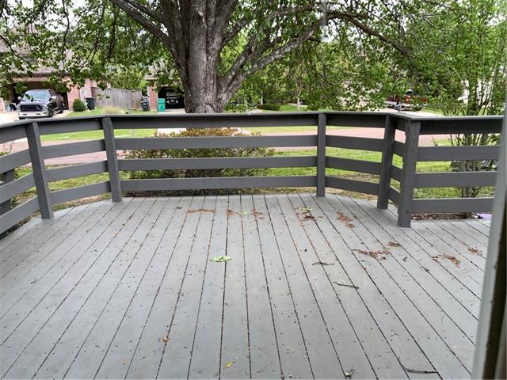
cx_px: 254
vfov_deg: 48.2
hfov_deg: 61.7
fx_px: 425
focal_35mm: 29
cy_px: 190
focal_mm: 3
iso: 25
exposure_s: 1/120
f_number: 1.8
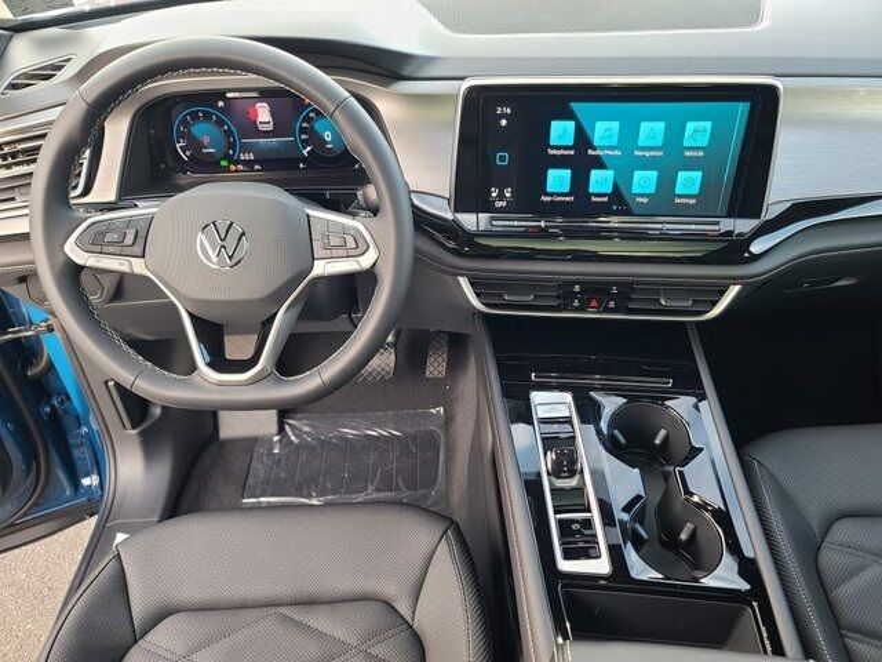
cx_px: 441
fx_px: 637
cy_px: 331
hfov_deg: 69.4
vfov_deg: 54.9
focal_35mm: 25
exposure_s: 1/60
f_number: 1.8
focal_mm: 7
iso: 50
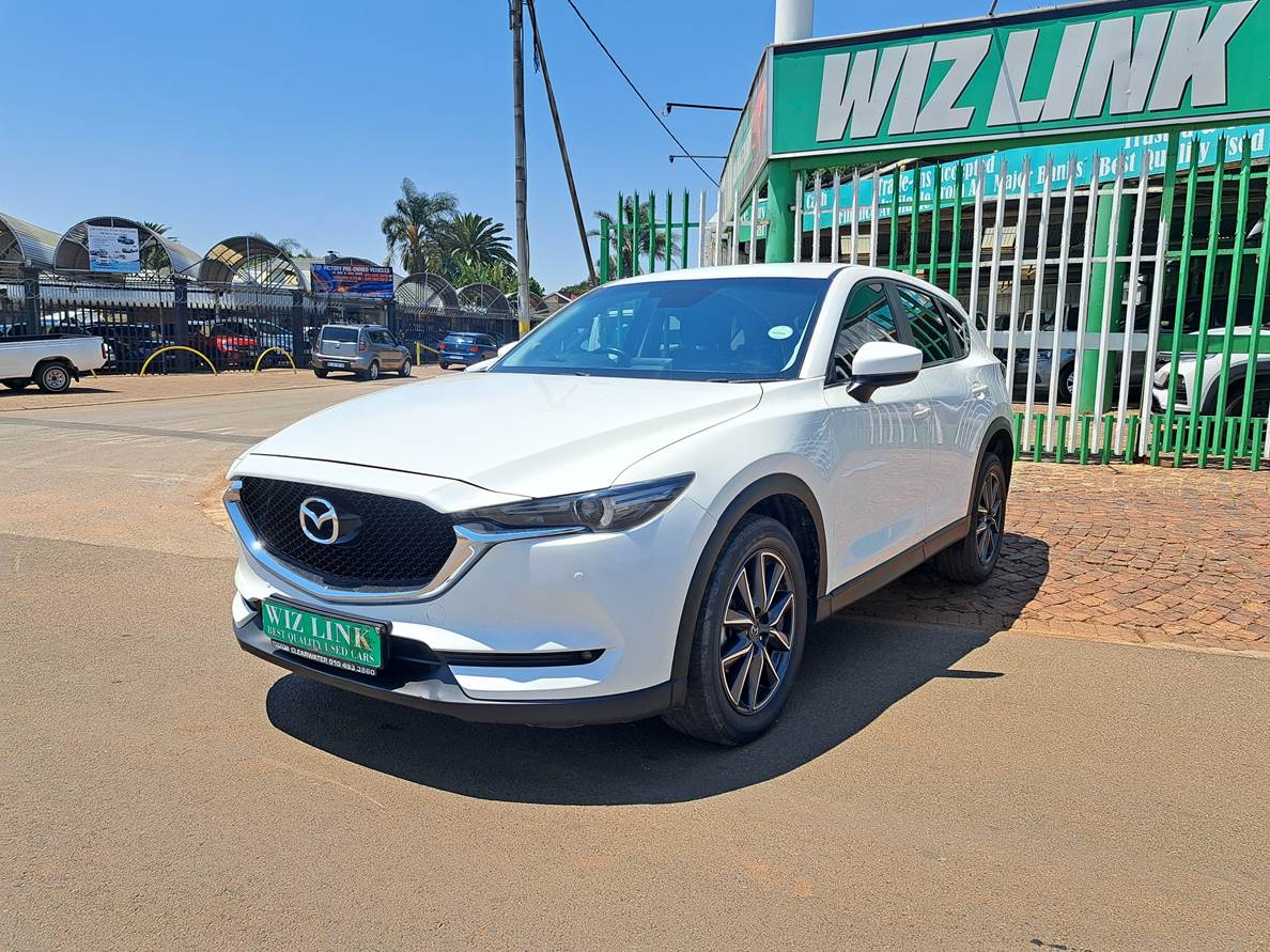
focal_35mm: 24
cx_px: 635
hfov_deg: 71.6
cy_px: 476
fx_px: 881
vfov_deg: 56.8
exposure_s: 1/1266
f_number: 1.8
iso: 50
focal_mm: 5.23
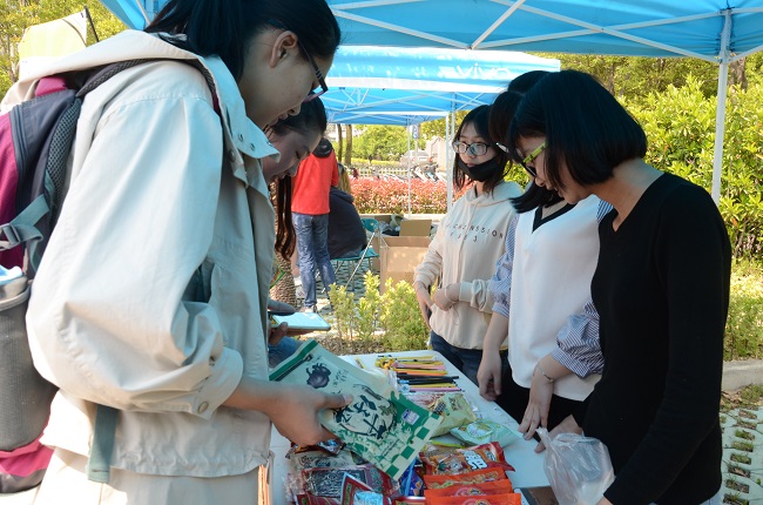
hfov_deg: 67.5
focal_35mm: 27
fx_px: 571
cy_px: 252
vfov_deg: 47.7
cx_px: 382
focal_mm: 18
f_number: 11
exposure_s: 1/45
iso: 200
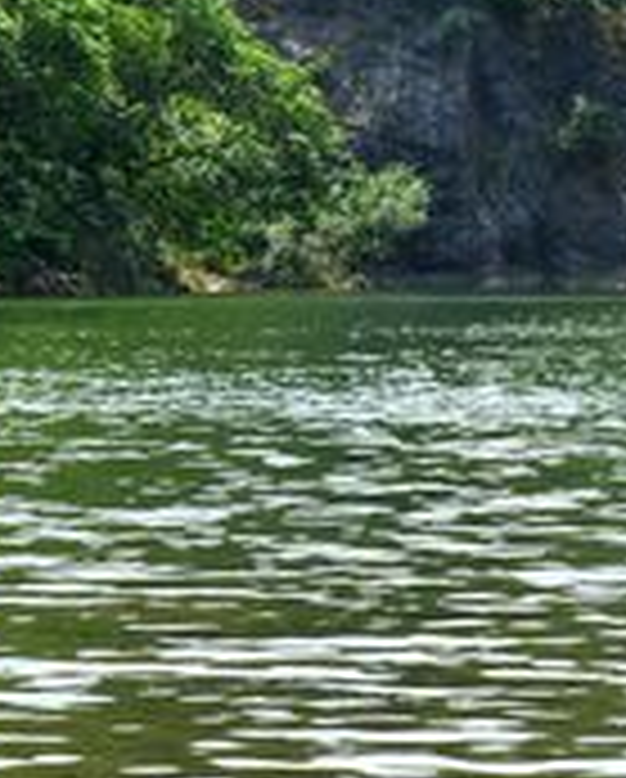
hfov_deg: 6.0
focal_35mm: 259
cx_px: 790
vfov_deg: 7.4
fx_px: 5982
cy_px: 252
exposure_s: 1/125
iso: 100
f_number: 11
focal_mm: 29
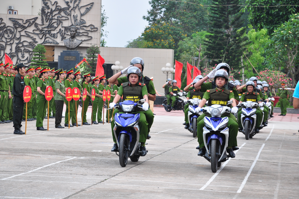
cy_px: 100
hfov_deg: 16.1
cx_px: 150
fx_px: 1058
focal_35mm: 128
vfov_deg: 10.7
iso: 500
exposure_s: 1/500
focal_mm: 85
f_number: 6.3
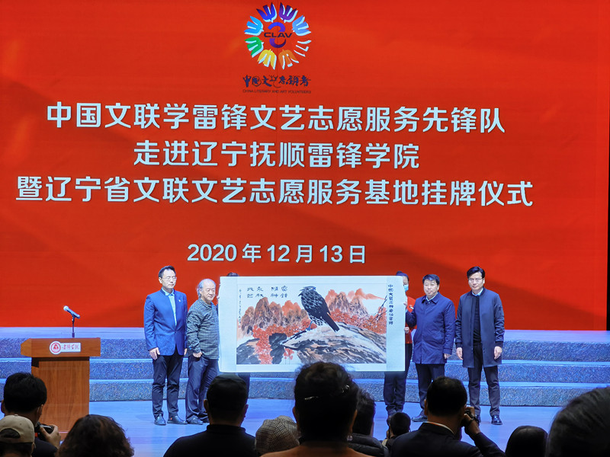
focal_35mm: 156
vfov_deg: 9.5
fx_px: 2749
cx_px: 305
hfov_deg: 12.7
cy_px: 228
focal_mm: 14.45
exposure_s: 1/50
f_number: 3.4
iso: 125
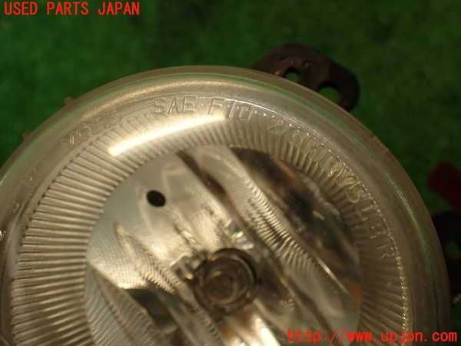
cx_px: 230
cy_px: 173
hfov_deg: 56.8
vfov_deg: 44.2
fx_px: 426
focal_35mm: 32
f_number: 2.4
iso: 125
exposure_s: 1/60
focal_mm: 5.79
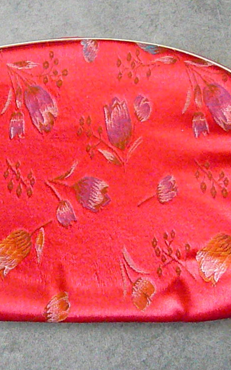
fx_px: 403
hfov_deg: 31.9
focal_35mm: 40
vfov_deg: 49.3
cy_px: 186
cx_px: 87
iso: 3200
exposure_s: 1/100
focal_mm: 4.6
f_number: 2.8
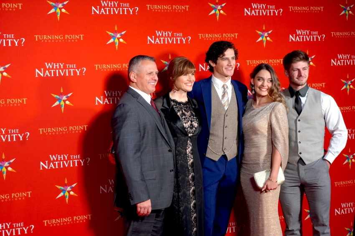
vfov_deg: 18.2
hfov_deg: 27.0
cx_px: 178
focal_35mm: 75
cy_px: 118
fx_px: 739
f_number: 5.6
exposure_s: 1/160
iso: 1600
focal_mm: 50
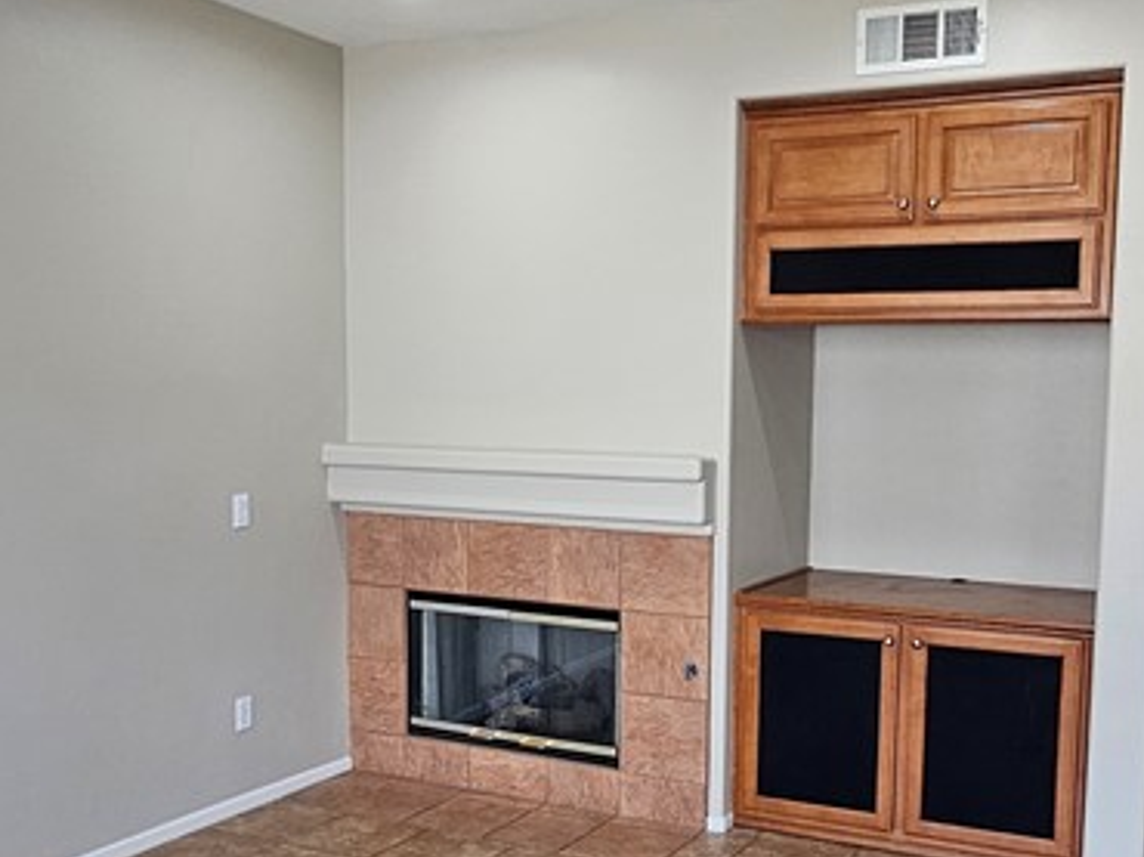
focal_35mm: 36
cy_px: 541
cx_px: 683
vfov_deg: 39.3
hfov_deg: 51.1
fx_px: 1189
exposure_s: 1/60
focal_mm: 2.2
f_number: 2.2
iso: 100
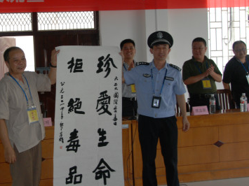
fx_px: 473
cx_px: 62
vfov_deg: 22.3
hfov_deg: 29.0
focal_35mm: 66
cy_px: 72
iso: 400
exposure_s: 1/60
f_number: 4
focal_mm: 27
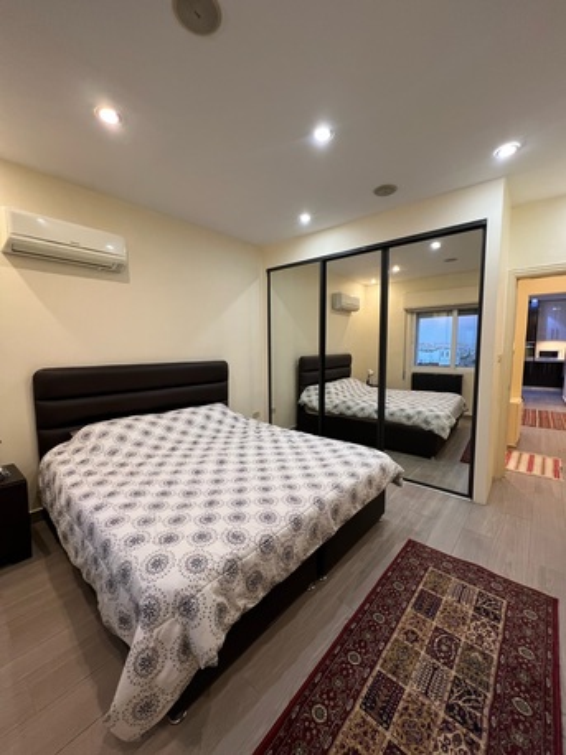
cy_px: 378
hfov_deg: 89.9
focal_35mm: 13
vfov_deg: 106.2
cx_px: 283
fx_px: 284
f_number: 1.8
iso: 160
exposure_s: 1/50
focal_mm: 1.57
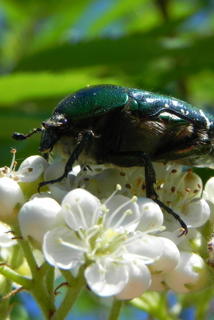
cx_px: 80
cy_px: 159
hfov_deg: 11.5
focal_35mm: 119
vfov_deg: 17.2
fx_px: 1061
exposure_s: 1/470
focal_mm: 15.1
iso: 160
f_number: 7.1
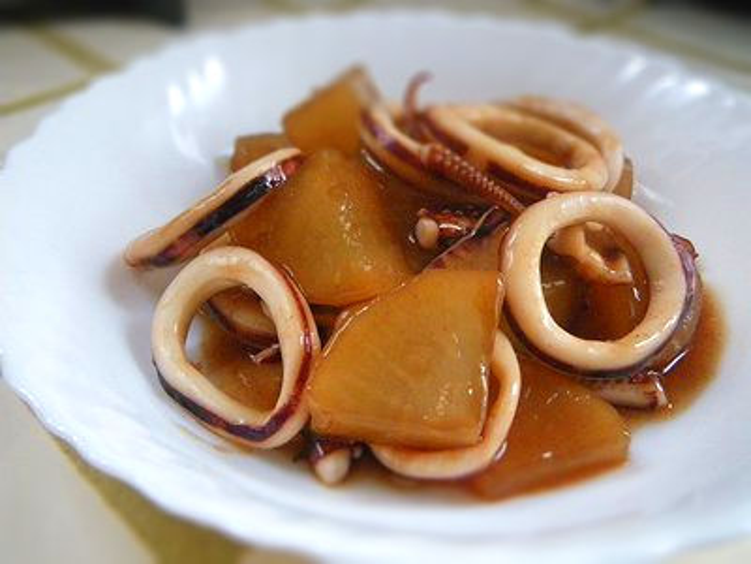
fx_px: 738
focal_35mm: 34
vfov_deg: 41.8
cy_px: 282
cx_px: 376
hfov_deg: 54.0
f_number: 3.8
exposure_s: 1/15
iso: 800
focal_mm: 6.1
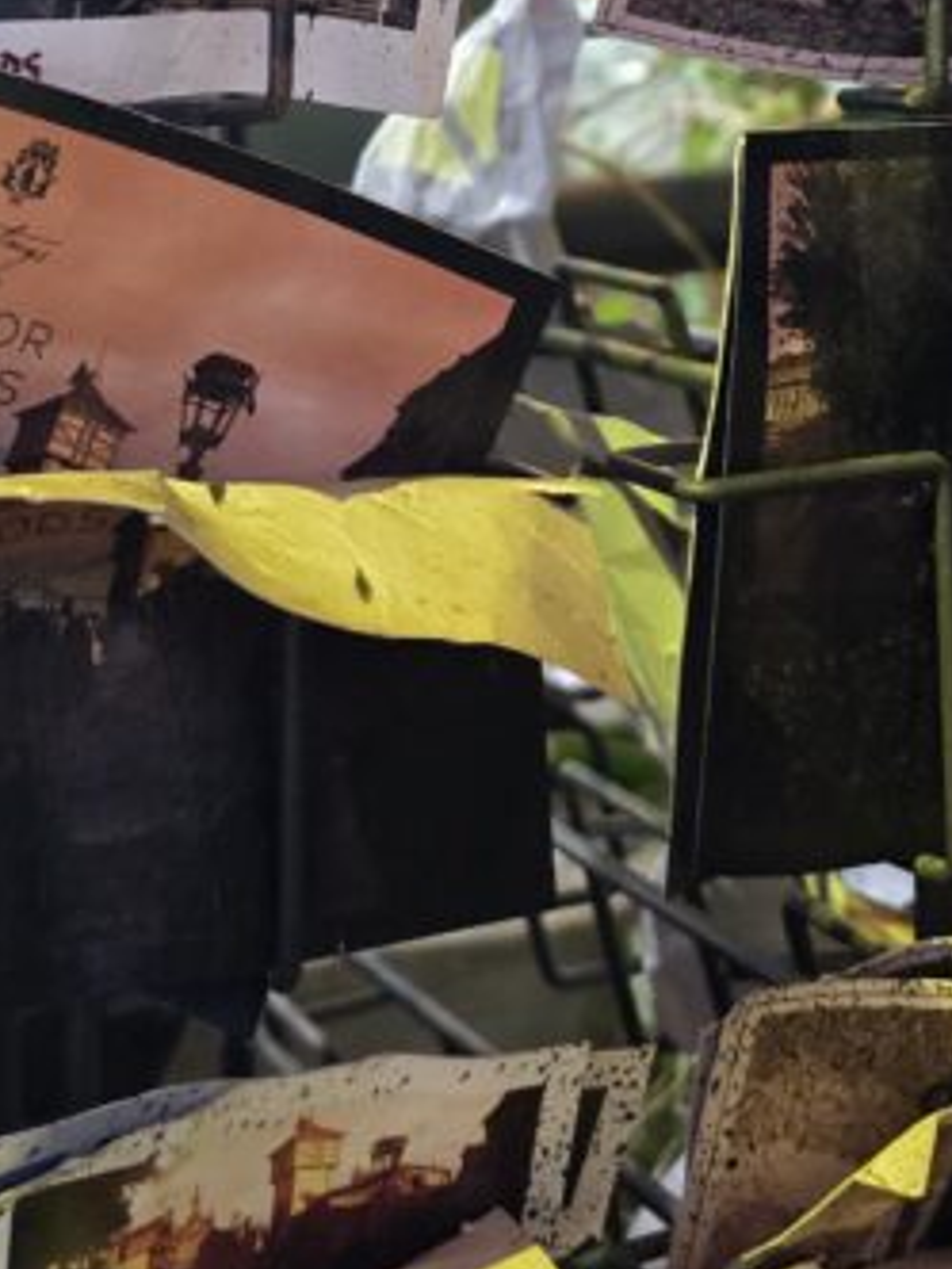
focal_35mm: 71
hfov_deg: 20.6
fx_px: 2603
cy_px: -99
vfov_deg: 25.5
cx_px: 291
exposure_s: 1/30.5
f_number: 1.7
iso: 400
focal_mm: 6.3
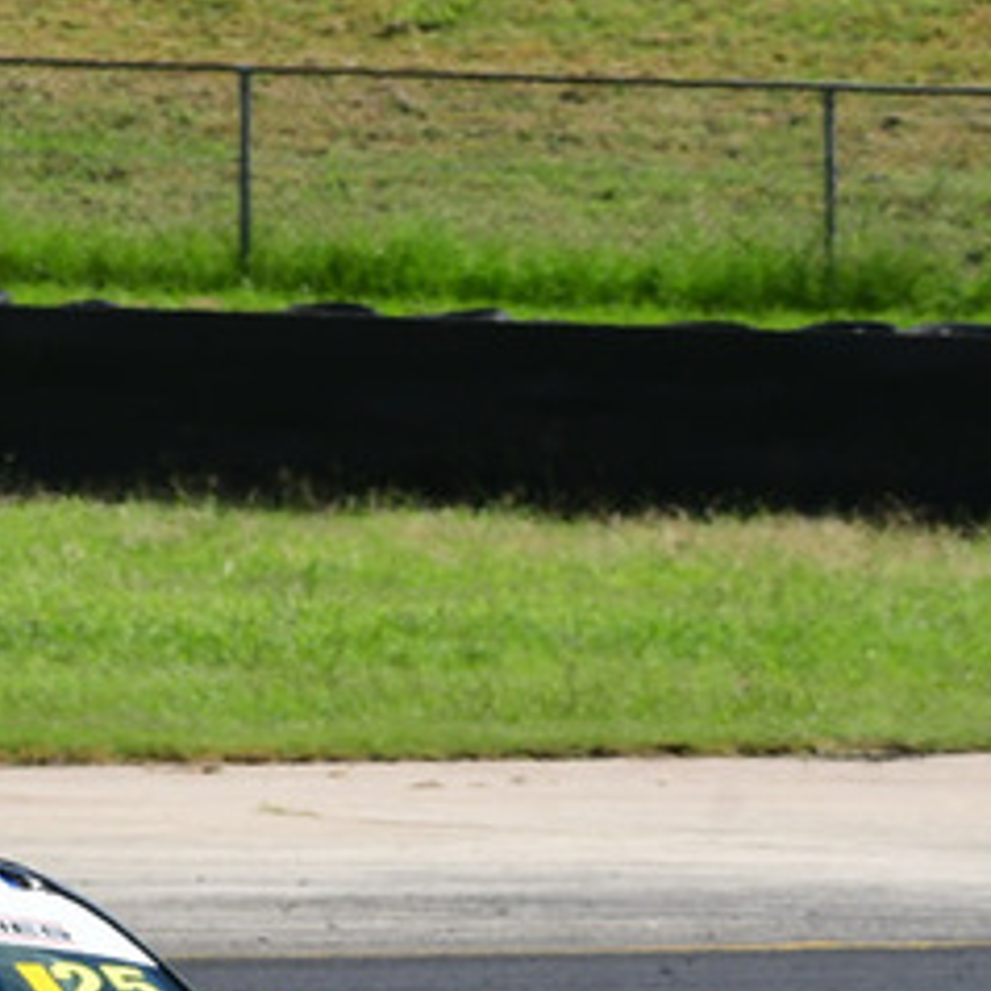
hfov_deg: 2.0
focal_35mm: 859
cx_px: -142
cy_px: 866
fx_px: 27822
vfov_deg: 2.0
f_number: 11
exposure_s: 1/640
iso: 400
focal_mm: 200
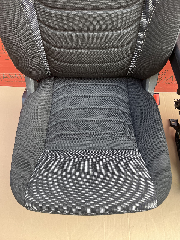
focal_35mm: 26
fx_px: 180
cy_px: 120
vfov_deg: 67.3
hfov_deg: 53.1
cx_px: 90
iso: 50
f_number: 1.6
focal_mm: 5.1
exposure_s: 1/122
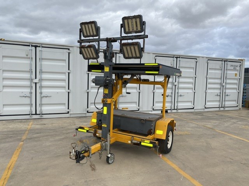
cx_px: 124
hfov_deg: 67.3
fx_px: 187
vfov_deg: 53.1
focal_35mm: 26
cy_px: 93
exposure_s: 1/1838
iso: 32
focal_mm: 4.25
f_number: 1.8
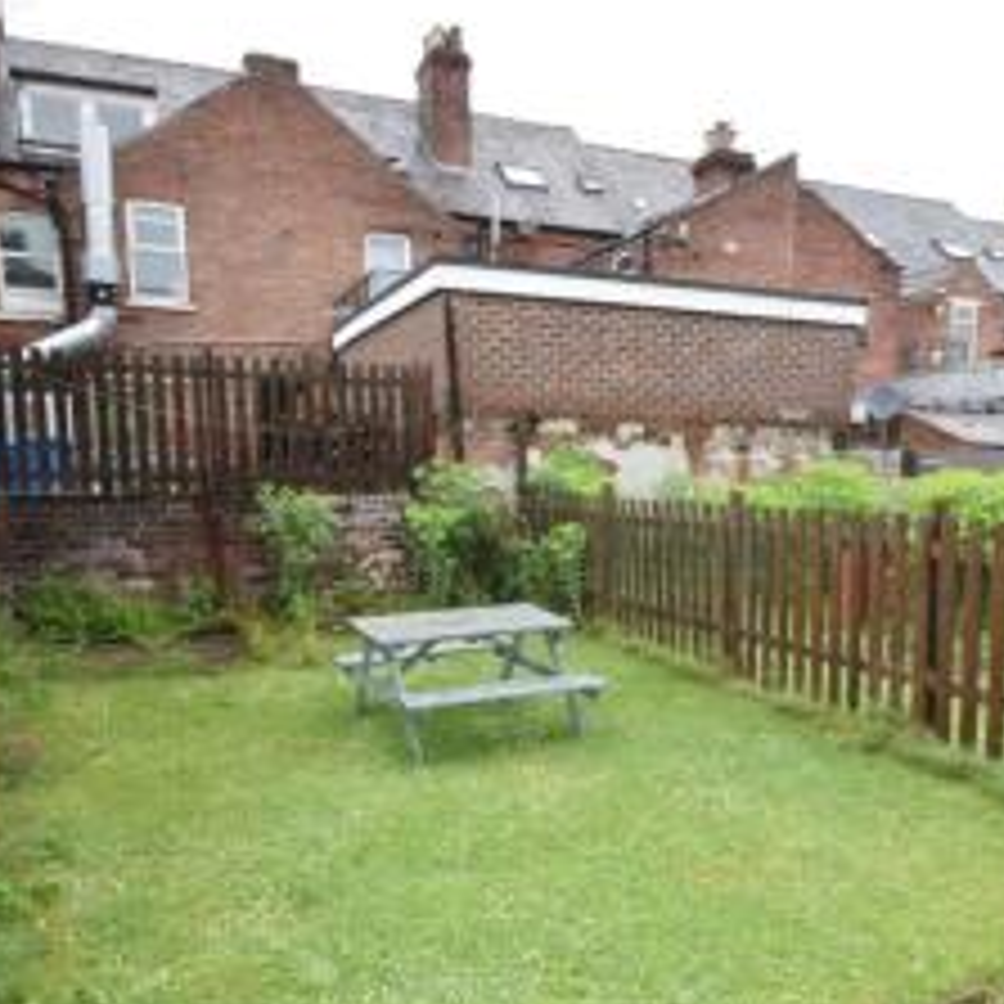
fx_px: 981
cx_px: 612
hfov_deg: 53.7
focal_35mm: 30
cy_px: 660
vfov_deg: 53.2
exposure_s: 1/200
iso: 1600
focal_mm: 11
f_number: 18
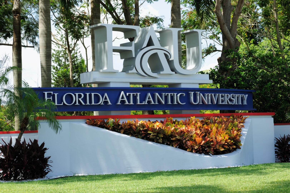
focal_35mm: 100
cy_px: 96
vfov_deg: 13.7
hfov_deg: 20.4
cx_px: 145
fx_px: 805
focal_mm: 100
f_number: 8
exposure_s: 1/250
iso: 200
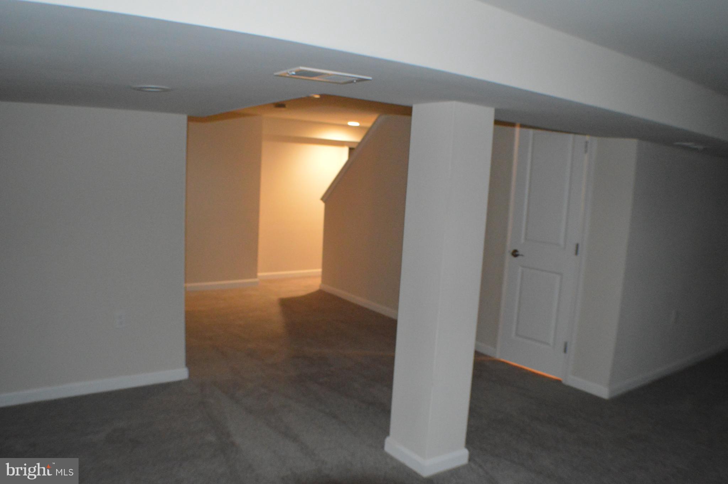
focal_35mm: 36
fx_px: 727
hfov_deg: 53.2
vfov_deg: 36.8
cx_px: 364
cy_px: 242
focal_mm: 24
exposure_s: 1/60
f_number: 4
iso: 3200
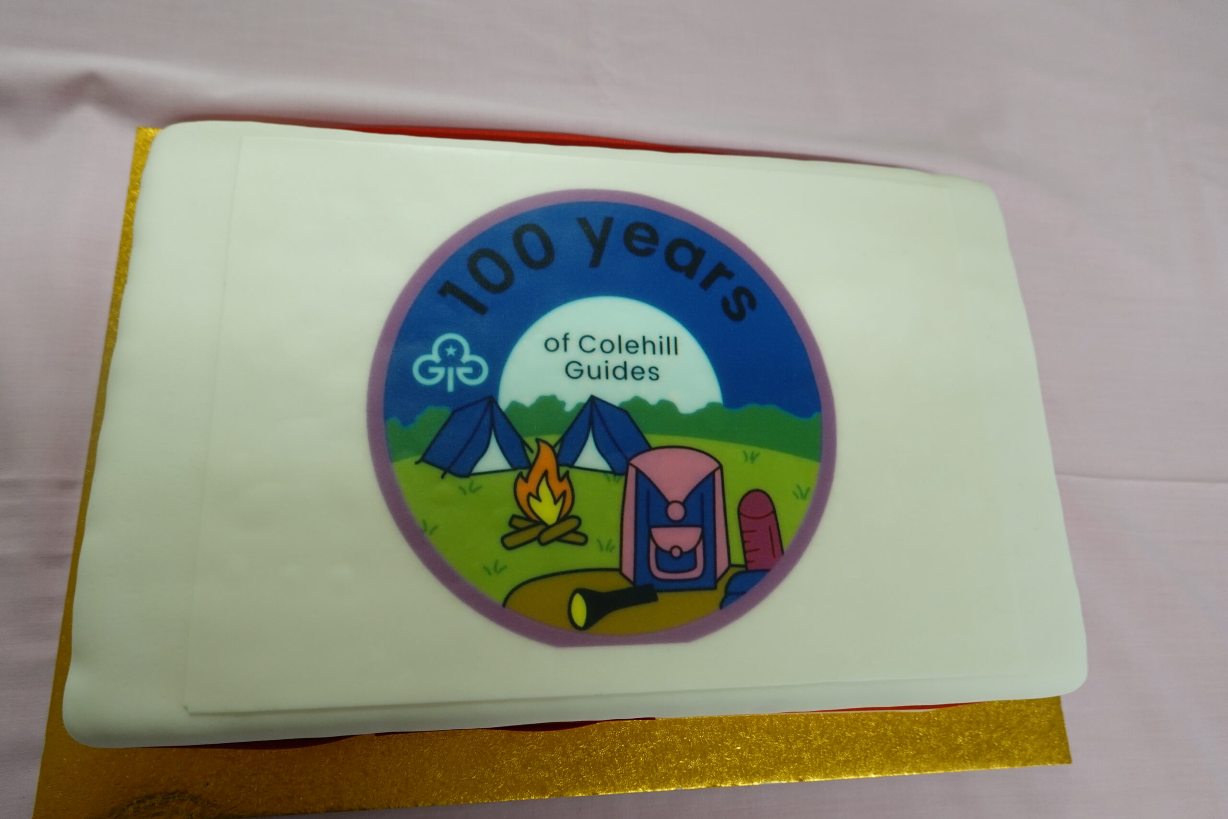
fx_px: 819
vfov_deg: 53.1
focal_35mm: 24
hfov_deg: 73.7
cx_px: 614
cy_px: 410
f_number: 2.8
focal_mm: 9
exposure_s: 1/30
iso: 250
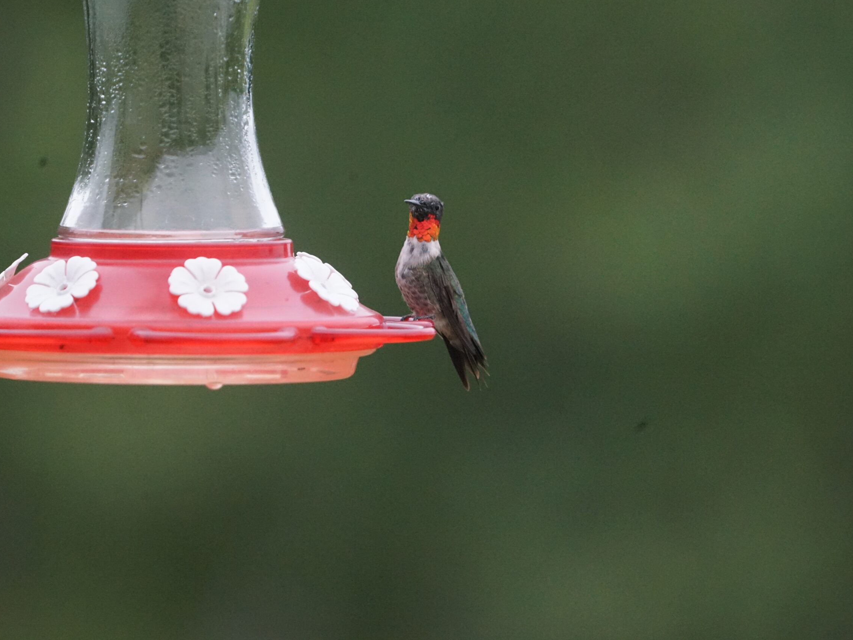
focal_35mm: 590
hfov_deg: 3.4
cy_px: 319
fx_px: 14539
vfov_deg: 2.5
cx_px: 472
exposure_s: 1/1250
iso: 6400
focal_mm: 543
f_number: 9
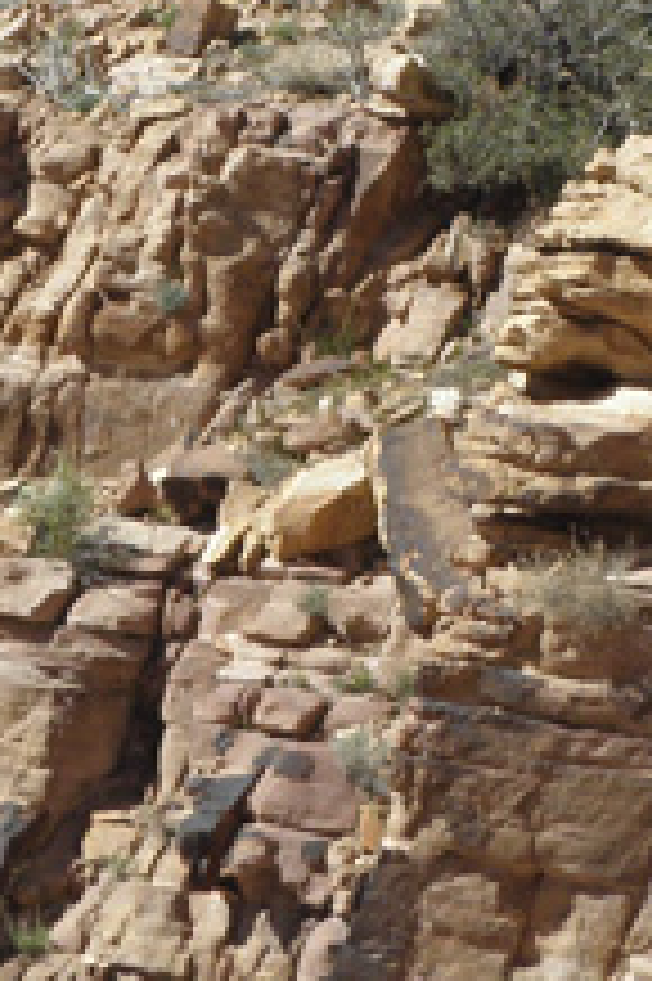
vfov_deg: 7.9
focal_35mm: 260
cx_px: 279
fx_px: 7074
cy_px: 22
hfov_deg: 5.3
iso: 64
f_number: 5.6
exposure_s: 1/250
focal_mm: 12.13
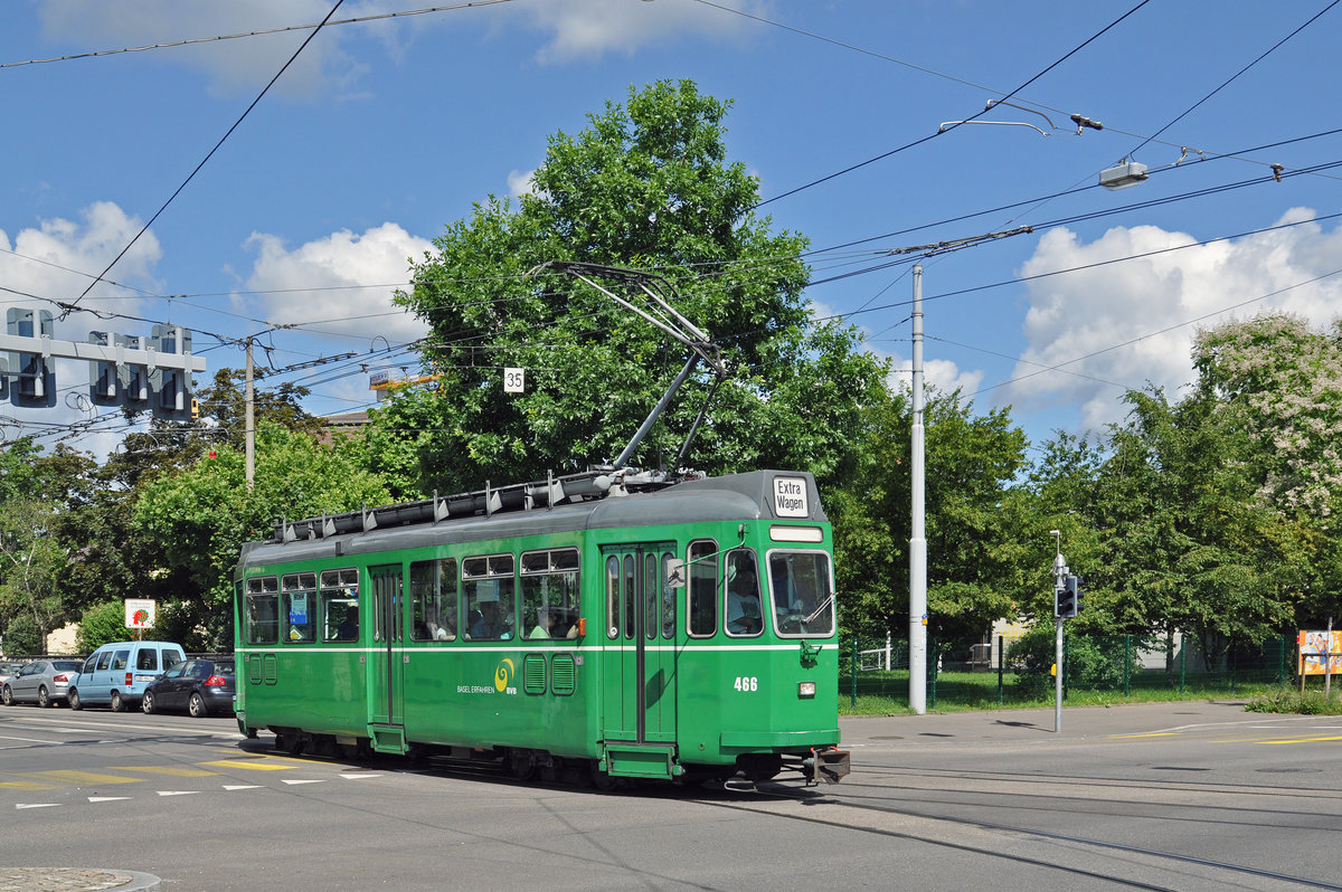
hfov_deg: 43.6
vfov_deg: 29.8
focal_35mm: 45
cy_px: 446
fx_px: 1676
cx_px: 671
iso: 400
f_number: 8
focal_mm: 30
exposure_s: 1/1000
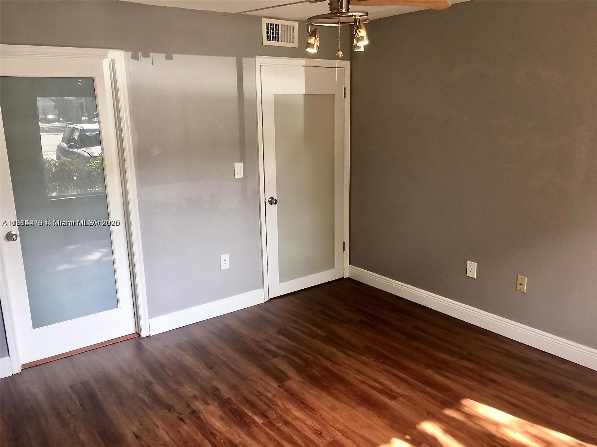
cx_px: 298
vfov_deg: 48.2
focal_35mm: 29
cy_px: 224
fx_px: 500
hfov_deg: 61.7
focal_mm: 4.15
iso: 25
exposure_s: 1/40
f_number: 2.2
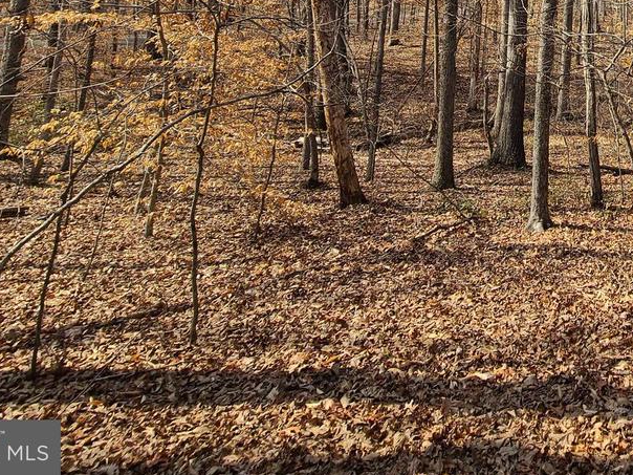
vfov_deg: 36.1
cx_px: 631
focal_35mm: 31
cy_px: -86
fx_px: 567
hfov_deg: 48.3
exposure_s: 1/1067
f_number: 2.2
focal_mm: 2.2
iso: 50
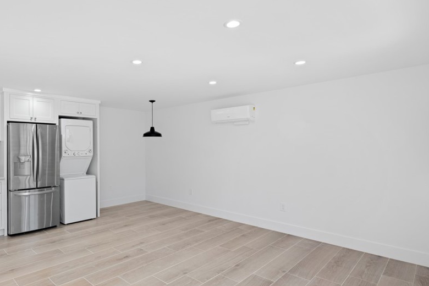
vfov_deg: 59.5
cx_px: 157
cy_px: 149
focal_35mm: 21
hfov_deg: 79.5
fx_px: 250
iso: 200
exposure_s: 1/10
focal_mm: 16
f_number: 8
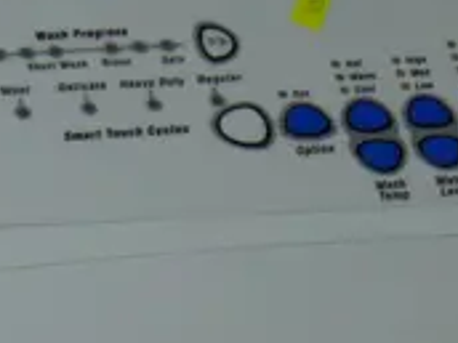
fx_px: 2210
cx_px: 309
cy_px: 794
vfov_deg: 8.2
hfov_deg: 11.8
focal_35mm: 167
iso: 200
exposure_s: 1/160
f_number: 4.5
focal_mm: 14
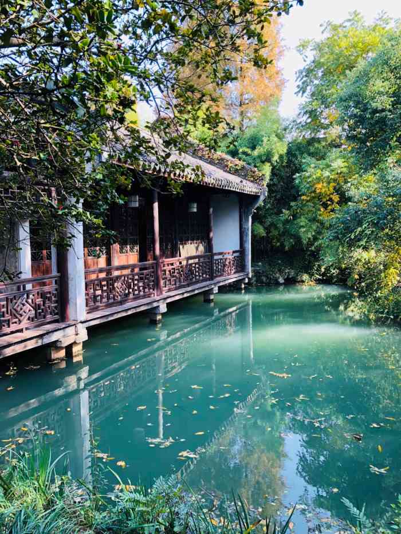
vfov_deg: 63.4
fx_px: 432
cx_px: 200
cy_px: 267
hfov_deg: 49.8
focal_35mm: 28
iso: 20
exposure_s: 1/100
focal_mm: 3.99
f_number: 1.8
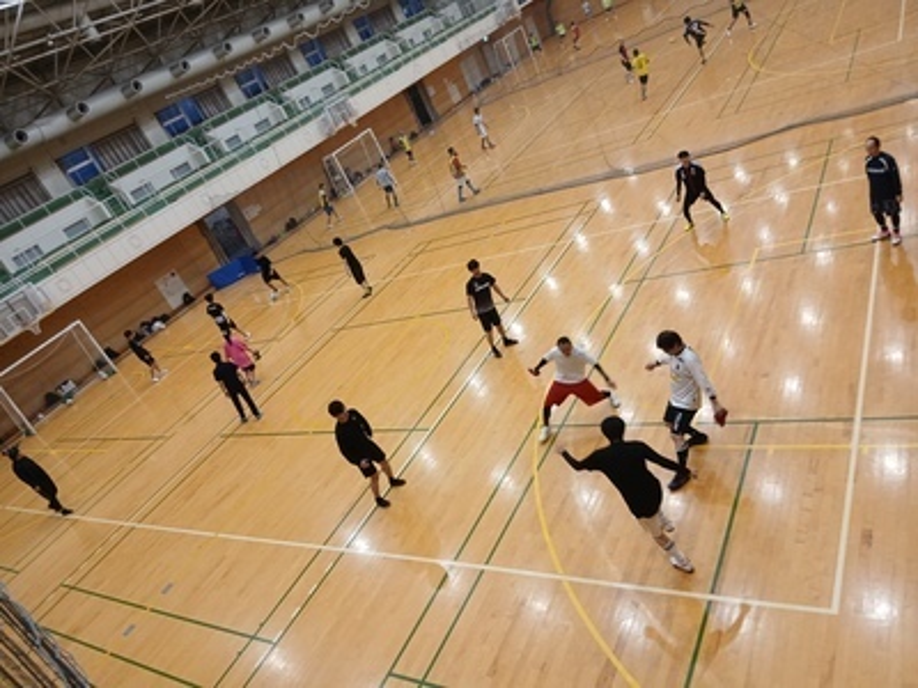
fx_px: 690
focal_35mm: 26
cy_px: 344
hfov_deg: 67.3
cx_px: 459
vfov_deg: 53.1
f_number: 1.8
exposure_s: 1/60
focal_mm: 3.86
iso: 100
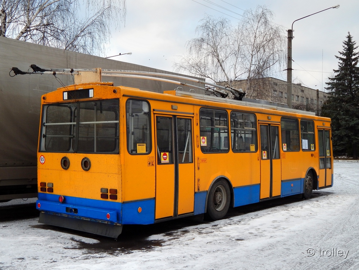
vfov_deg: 33.6
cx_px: 180
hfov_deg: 43.9
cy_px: 135
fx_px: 446
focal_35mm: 43
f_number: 3.6
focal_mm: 7.7
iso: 125
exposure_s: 1/160
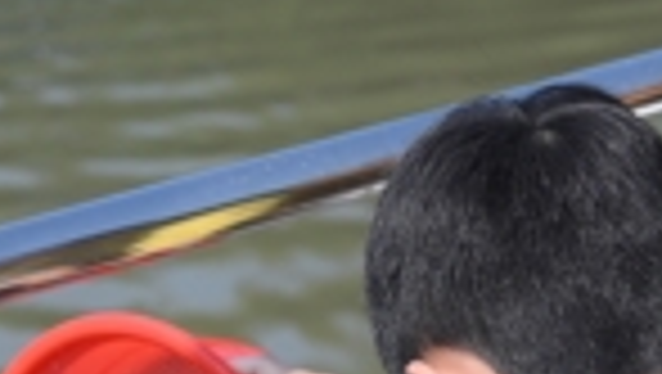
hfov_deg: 11.6
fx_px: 3250
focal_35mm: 185
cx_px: 428
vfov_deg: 6.6
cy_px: 230
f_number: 4
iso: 320
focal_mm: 40
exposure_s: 1/2500
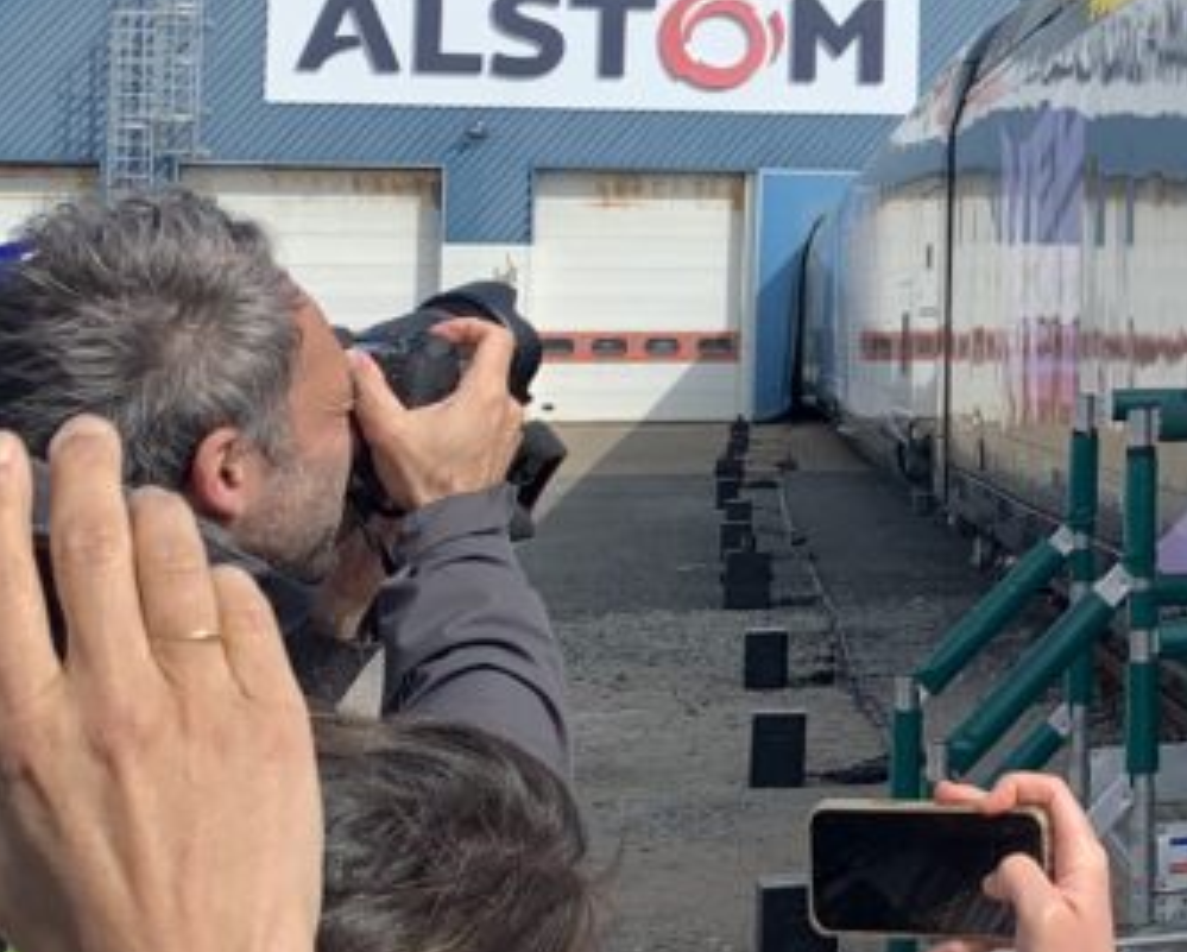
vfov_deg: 19.3
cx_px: 1533
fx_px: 2743
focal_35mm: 78
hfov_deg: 22.0
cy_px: 96
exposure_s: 1/2481
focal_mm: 4.25
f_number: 1.8
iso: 25
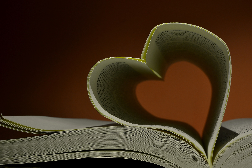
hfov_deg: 37.9
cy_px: 84
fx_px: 367
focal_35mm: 52
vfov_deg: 25.8
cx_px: 126
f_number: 10
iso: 100
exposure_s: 1/2.5
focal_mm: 35
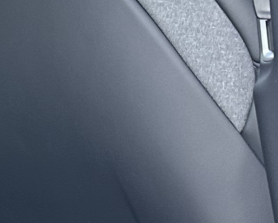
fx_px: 1268
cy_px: 217
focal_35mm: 154
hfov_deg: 11.2
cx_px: -293
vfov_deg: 10.0
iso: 320
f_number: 1.78
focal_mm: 6.86
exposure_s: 1/50
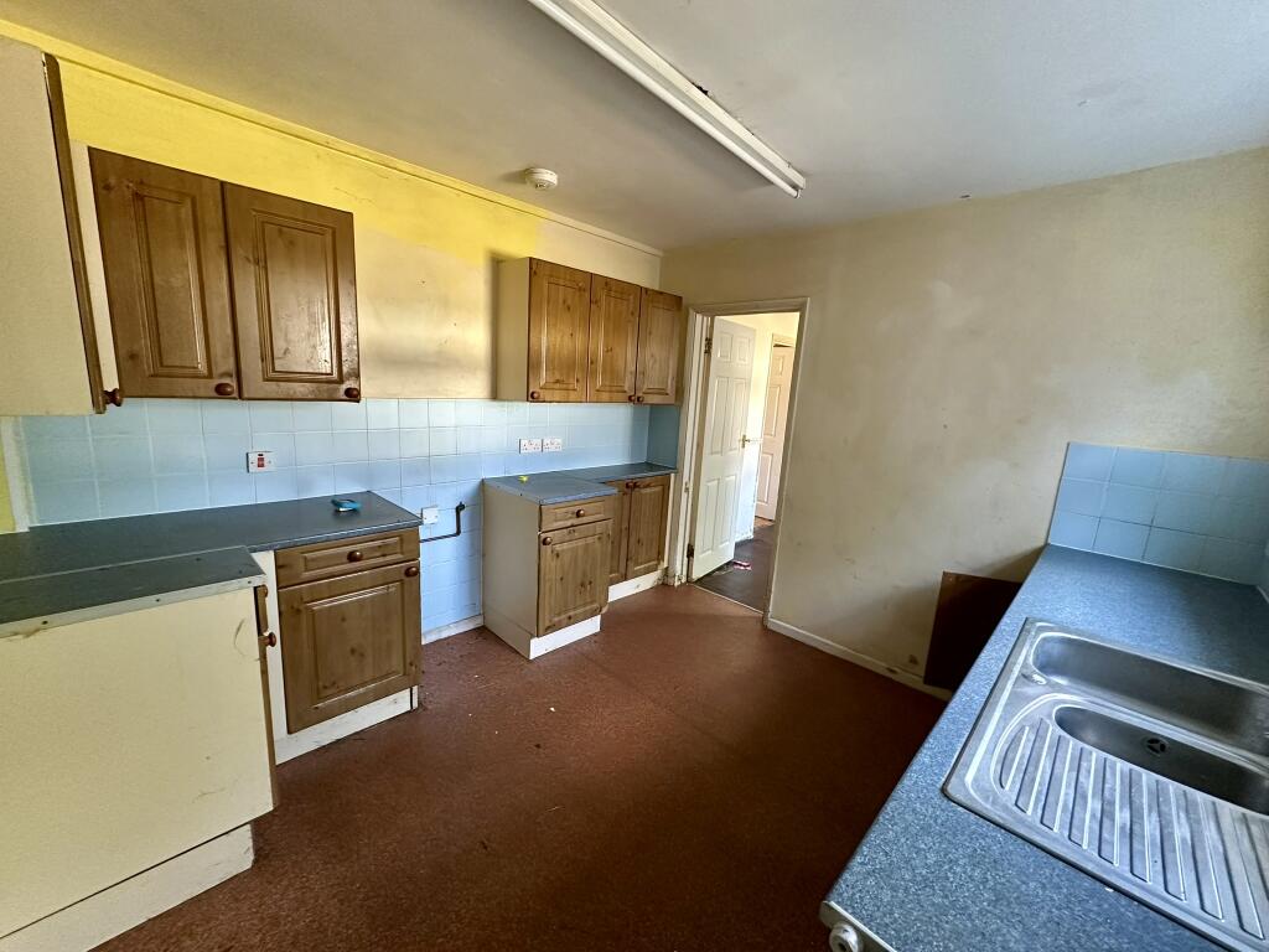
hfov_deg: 102.1
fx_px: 513
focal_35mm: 14
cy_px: 476
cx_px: 634
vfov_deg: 85.7
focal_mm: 2.22
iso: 400
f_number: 2.2
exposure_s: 1/60
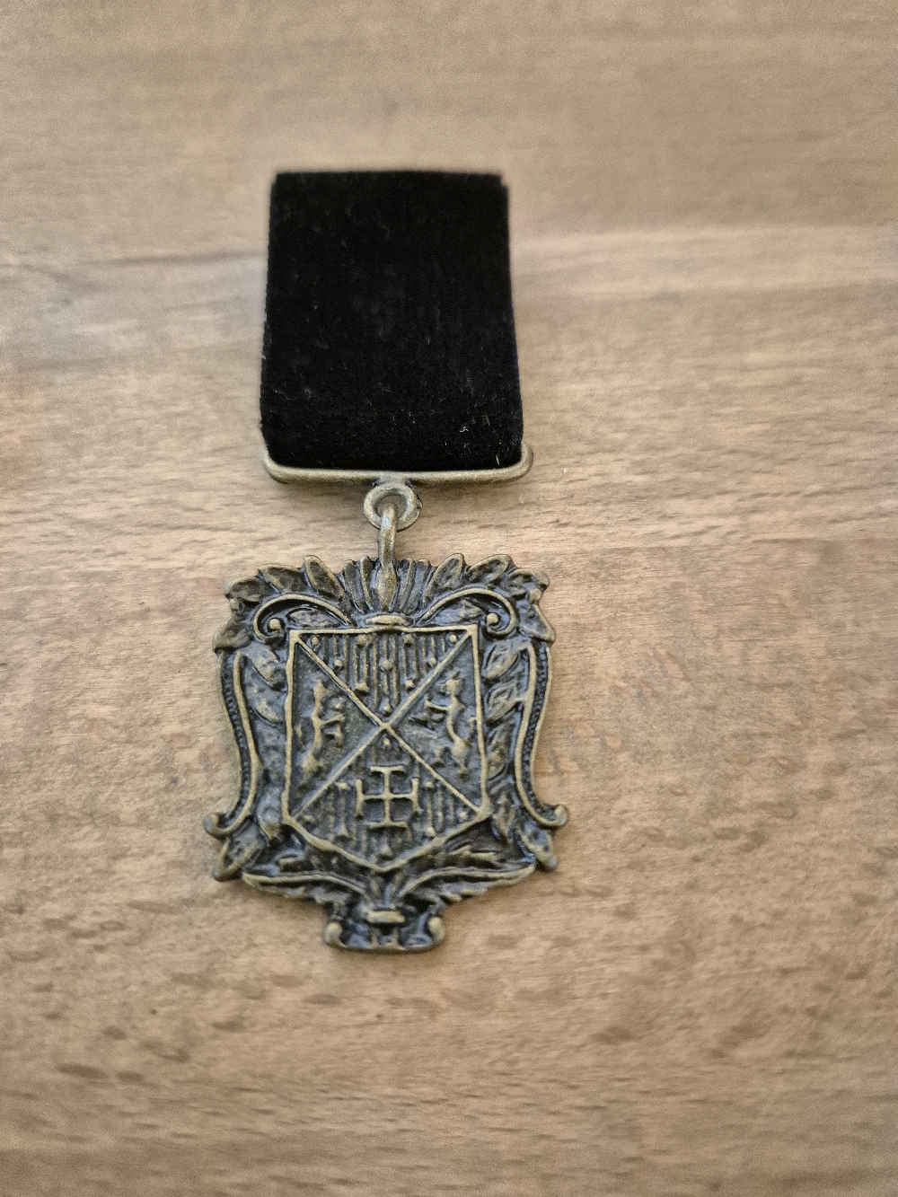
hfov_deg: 58.9
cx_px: 449
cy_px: 598
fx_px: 795
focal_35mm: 23
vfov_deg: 73.9
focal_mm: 5.4
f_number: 1.8
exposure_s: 1/100
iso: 2000
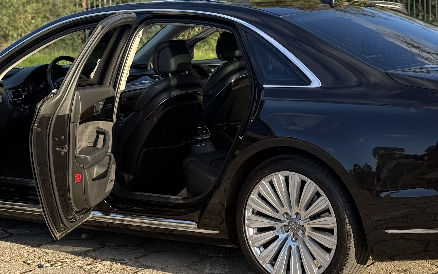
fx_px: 1122
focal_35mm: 94
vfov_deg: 13.9
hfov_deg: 22.1
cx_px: 218
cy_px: 86
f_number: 1.78
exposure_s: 1/1027
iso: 100
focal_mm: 6.76
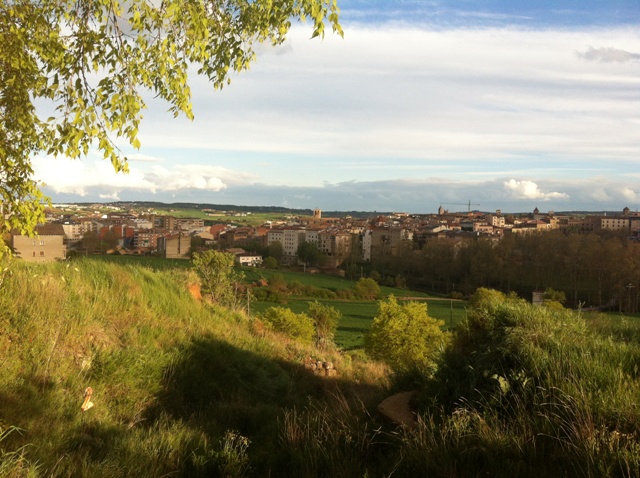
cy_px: 239
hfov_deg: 52.7
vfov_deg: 40.6
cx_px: 320
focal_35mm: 35
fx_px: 646
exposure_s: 1/943
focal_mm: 3.85
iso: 80
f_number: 2.8
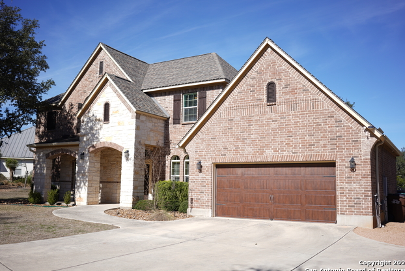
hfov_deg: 53.1
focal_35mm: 36
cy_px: 135
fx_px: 405
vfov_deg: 36.9
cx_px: 202
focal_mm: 35
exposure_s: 1/1000
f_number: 2.8
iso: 50
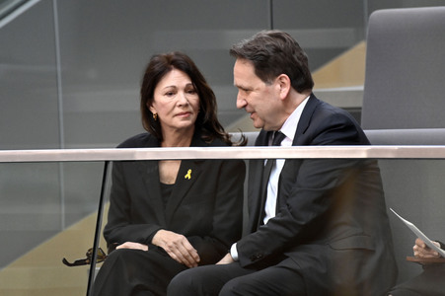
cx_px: 222
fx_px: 6176
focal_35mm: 500
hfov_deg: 4.1
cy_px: 148
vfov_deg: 2.7
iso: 8000
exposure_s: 1/100
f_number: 5.6
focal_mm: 500
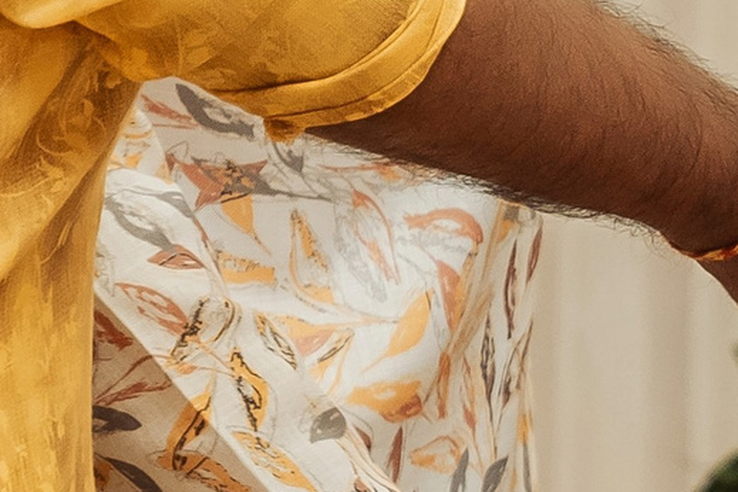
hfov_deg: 3.9
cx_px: 1330
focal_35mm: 518
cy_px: 349
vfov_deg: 2.7
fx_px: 10618
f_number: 4.5
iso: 1250
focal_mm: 70
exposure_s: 1/160
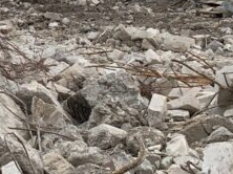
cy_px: -78
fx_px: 807
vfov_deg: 11.8
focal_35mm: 120
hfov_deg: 14.2
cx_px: -207
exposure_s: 1/2257
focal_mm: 4.25
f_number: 1.8
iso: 25
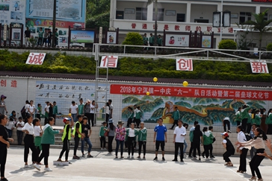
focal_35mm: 68
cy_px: 130
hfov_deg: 29.6
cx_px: 151
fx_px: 514
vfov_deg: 19.9
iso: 200
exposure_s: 1/400
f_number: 10
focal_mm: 30
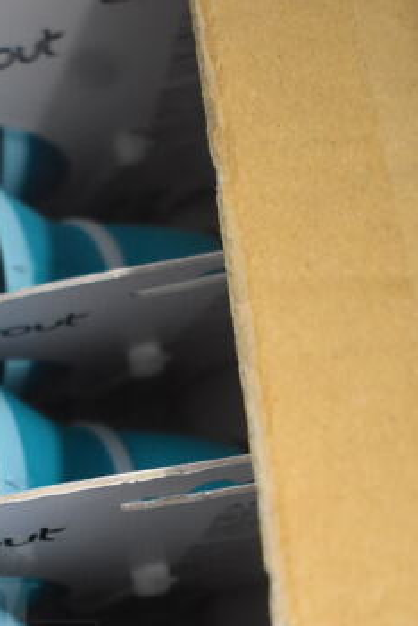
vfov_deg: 20.9
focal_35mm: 94
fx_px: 1634
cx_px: -89
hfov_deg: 14.1
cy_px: 629
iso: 2200
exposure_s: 1/125
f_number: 4
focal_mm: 24
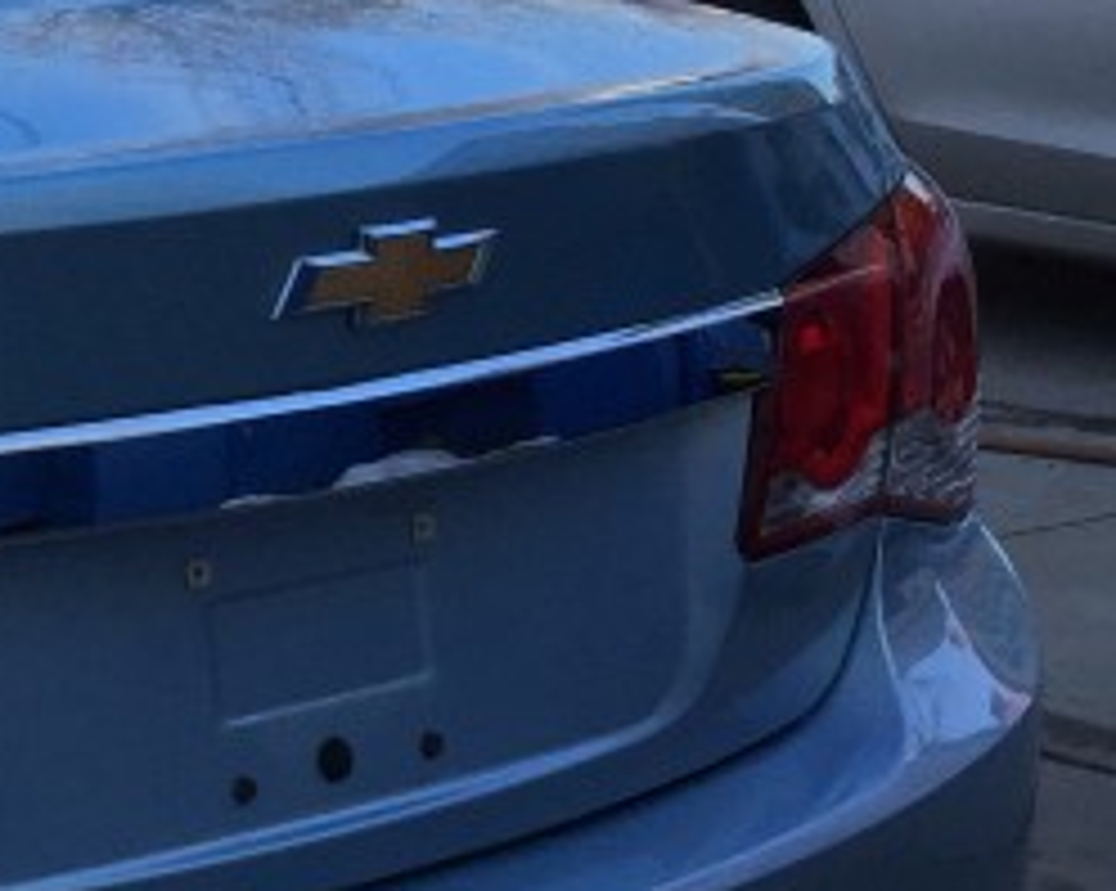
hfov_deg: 14.6
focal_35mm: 117
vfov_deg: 13.2
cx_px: -824
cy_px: 500
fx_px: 3861
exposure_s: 1/989
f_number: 2.2
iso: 32
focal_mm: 4.15
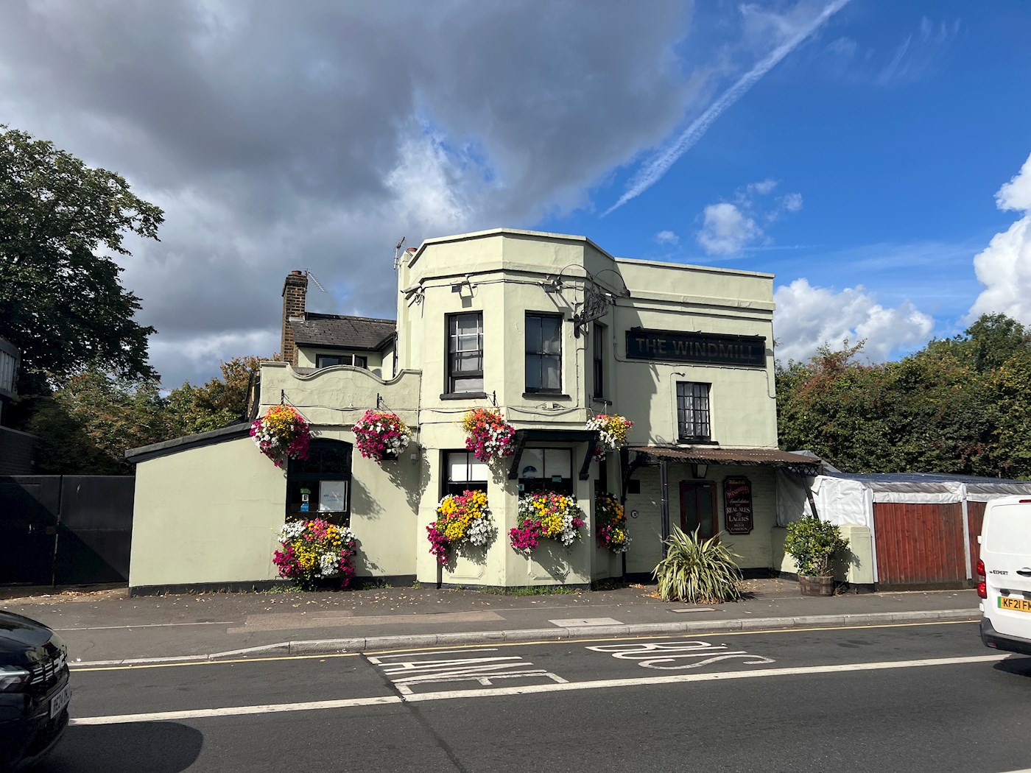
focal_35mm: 26
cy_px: 386
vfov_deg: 53.1
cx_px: 516
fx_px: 774
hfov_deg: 67.3
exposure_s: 1/5882
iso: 50
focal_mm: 5.7
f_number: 1.5
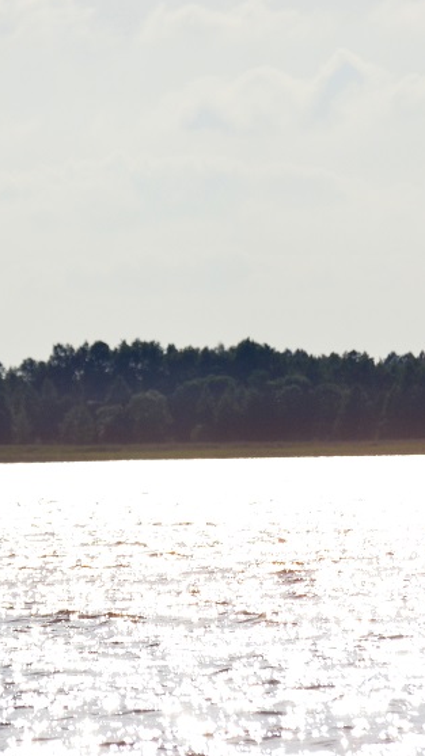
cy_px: 324
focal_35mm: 520
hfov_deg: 2.3
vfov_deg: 4.2
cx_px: 166
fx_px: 10424
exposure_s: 1/6400
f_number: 5
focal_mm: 185
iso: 400
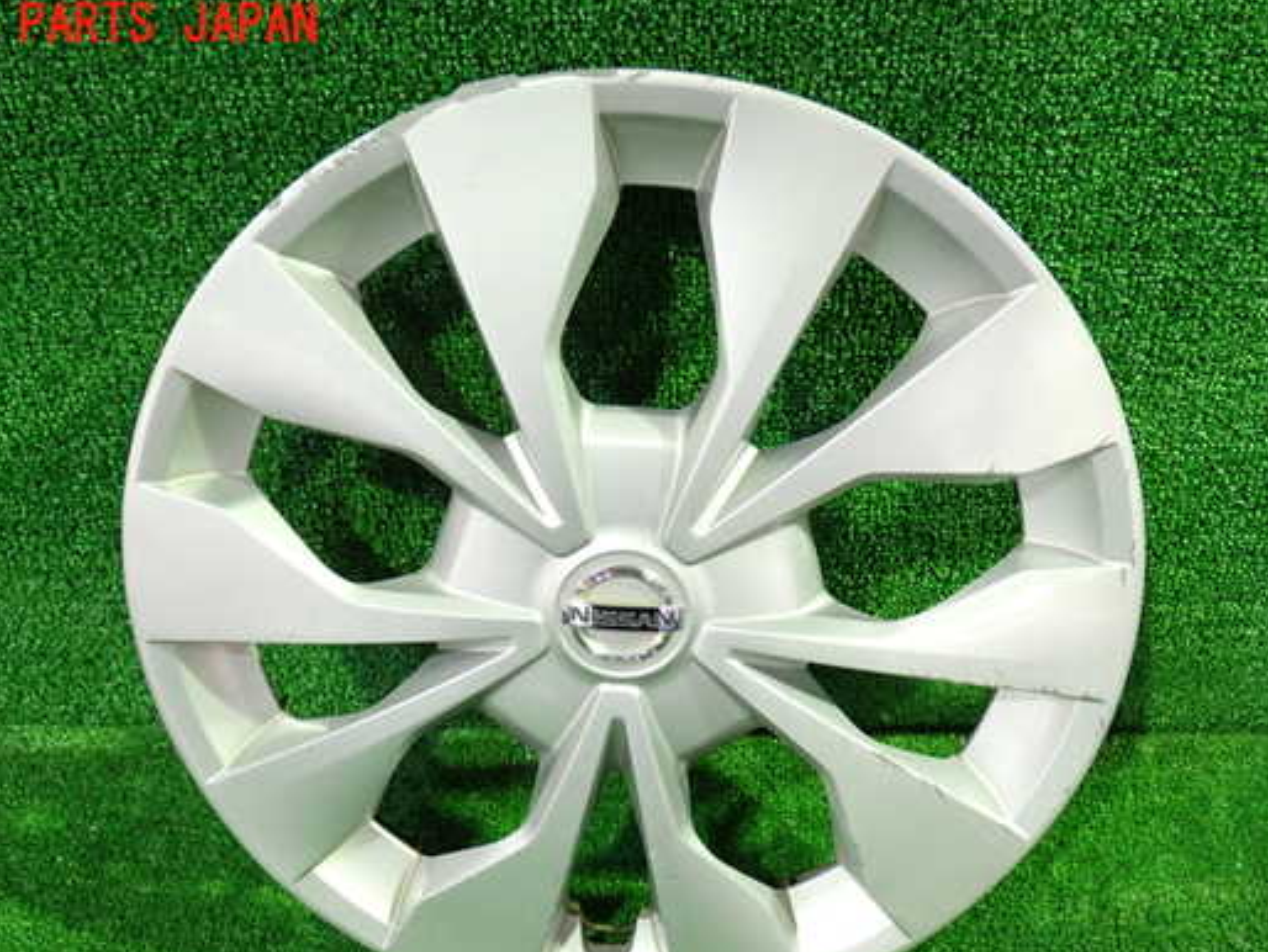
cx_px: 609
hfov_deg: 52.6
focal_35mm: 35
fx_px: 1283
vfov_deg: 40.6
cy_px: 550
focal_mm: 5.4
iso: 640
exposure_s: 1/30
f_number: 2.3
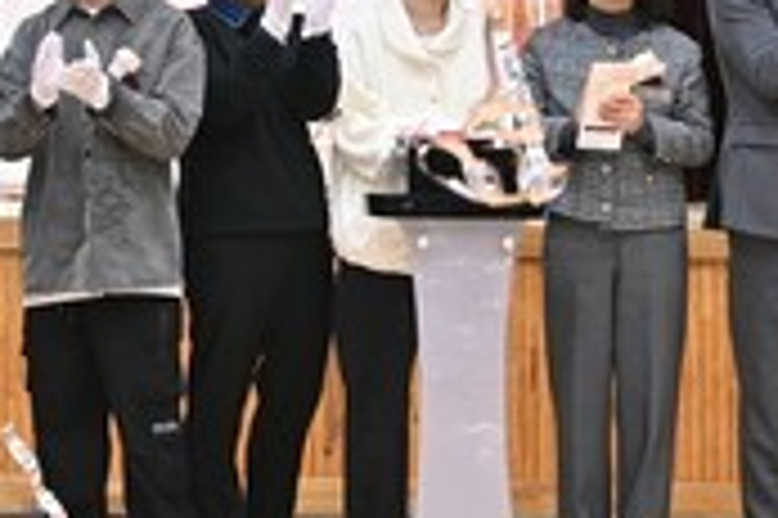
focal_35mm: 153
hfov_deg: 13.2
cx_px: -94
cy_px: -149
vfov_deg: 8.8
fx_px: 3303
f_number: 5.6
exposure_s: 1/200
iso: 2500
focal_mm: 44
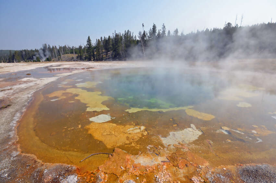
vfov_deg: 71.8
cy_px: 92
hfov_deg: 95.1
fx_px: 126
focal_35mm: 16
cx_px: 138
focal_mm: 11
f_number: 13
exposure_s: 1/200
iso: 250
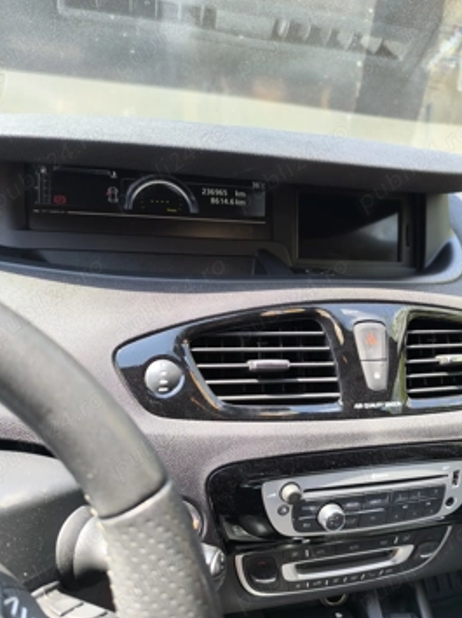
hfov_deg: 53.0
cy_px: 330
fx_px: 463
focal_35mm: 26
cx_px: 230
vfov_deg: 67.3
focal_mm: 6.14
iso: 64
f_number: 1.65
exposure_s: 1/100
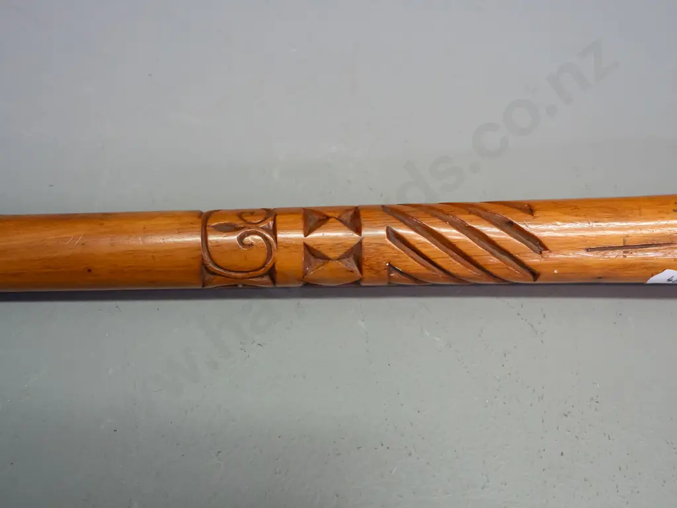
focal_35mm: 42
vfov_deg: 34.3
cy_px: 254
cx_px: 338
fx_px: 821
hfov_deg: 44.8
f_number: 5
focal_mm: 21
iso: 3200
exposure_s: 1/160
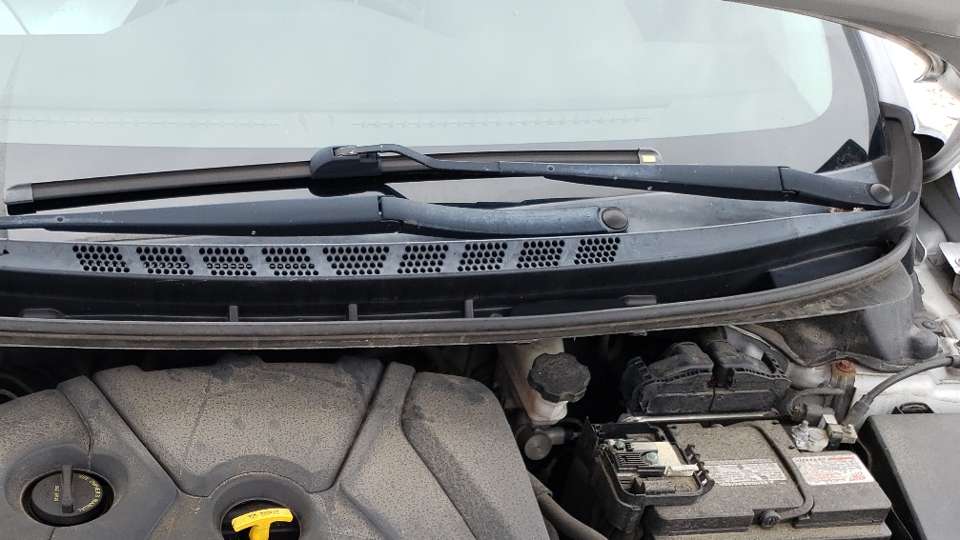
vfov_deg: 25.2
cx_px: 275
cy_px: 549
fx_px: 1146
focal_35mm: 45
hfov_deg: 44.4
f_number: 1.5
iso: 50
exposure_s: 1/286
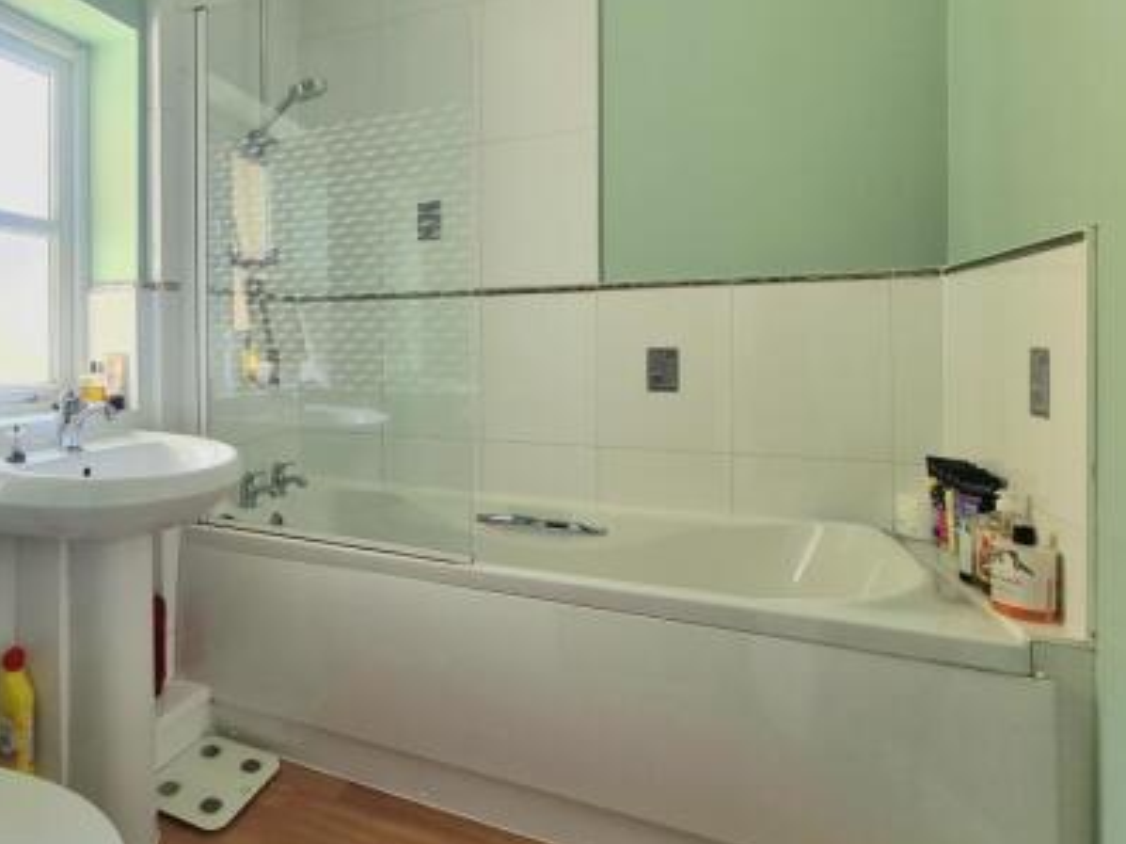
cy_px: 340
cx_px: 315
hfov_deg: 79.7
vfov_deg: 68.0
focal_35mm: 19
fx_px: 618
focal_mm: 2.22
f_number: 2.2
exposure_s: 1/100
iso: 64
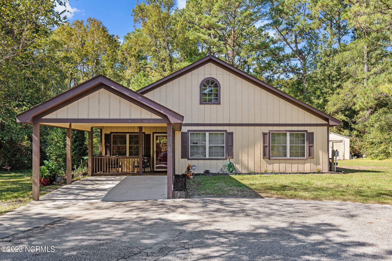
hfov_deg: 63.7
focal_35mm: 29
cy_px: 130
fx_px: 316
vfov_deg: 45.0
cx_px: 196
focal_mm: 29
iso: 100
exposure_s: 1/200
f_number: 4
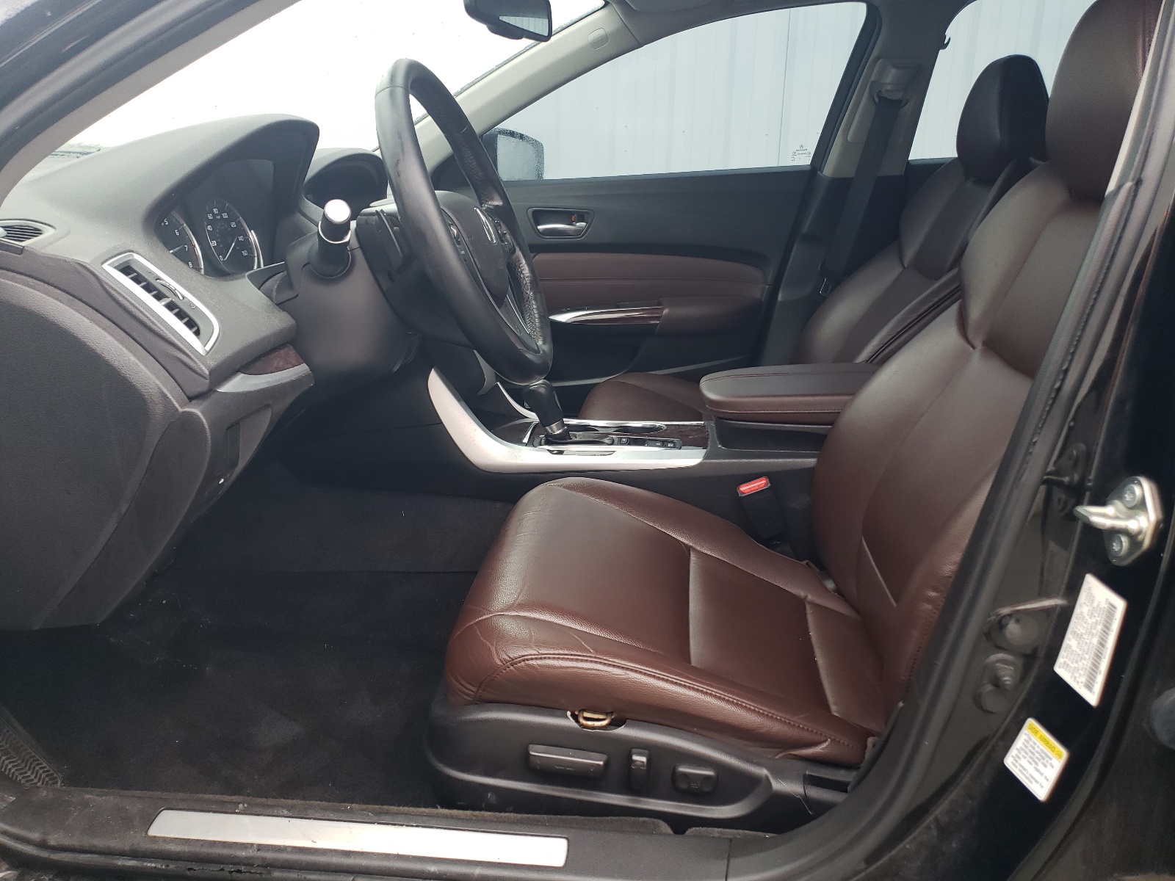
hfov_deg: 67.3
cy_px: 440
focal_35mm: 26
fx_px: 883
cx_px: 588
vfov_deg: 53.1
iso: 62
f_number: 1.5
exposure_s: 1/120
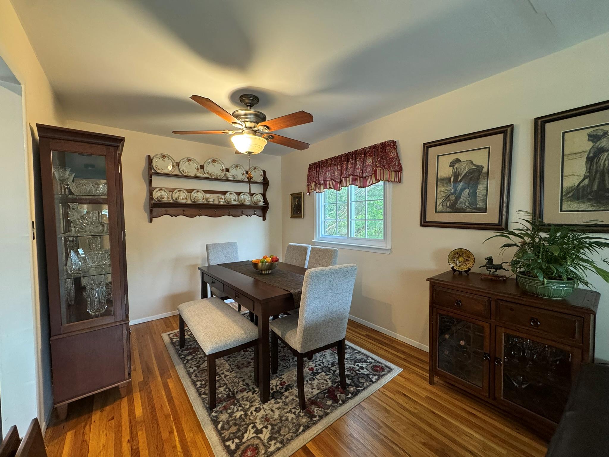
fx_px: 246
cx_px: 304
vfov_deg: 85.7
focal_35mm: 14
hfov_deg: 102.1
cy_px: 228
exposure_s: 1/60
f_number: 2.2
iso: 250
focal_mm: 2.22
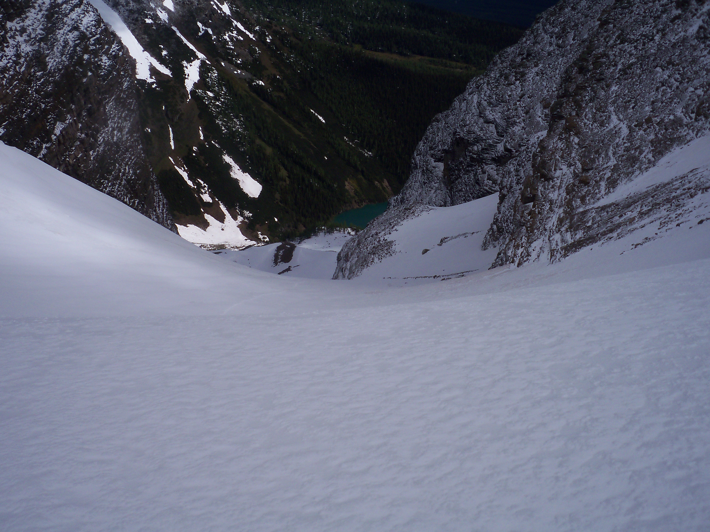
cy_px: 266
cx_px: 355
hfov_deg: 49.0
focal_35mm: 38
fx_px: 779
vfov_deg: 37.7
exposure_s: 1/1250
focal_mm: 6.3
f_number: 5.6
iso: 64
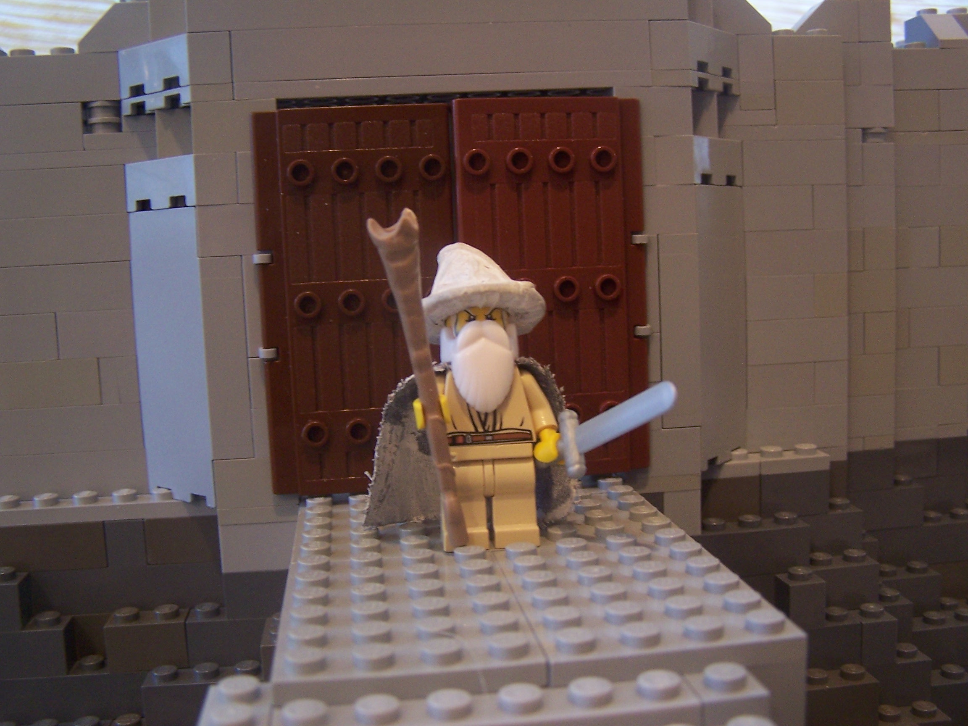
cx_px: 484
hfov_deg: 49.0
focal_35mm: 38
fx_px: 1063
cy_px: 363
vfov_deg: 37.7
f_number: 2.8
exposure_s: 1/8
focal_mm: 6.3
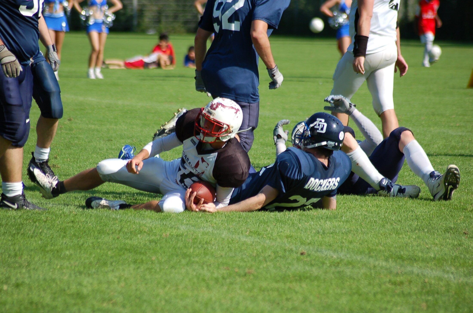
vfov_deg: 4.7
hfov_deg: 7.1
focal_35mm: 292
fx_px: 3836
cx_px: 236
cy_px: 156
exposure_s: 1/1000
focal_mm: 195
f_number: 5
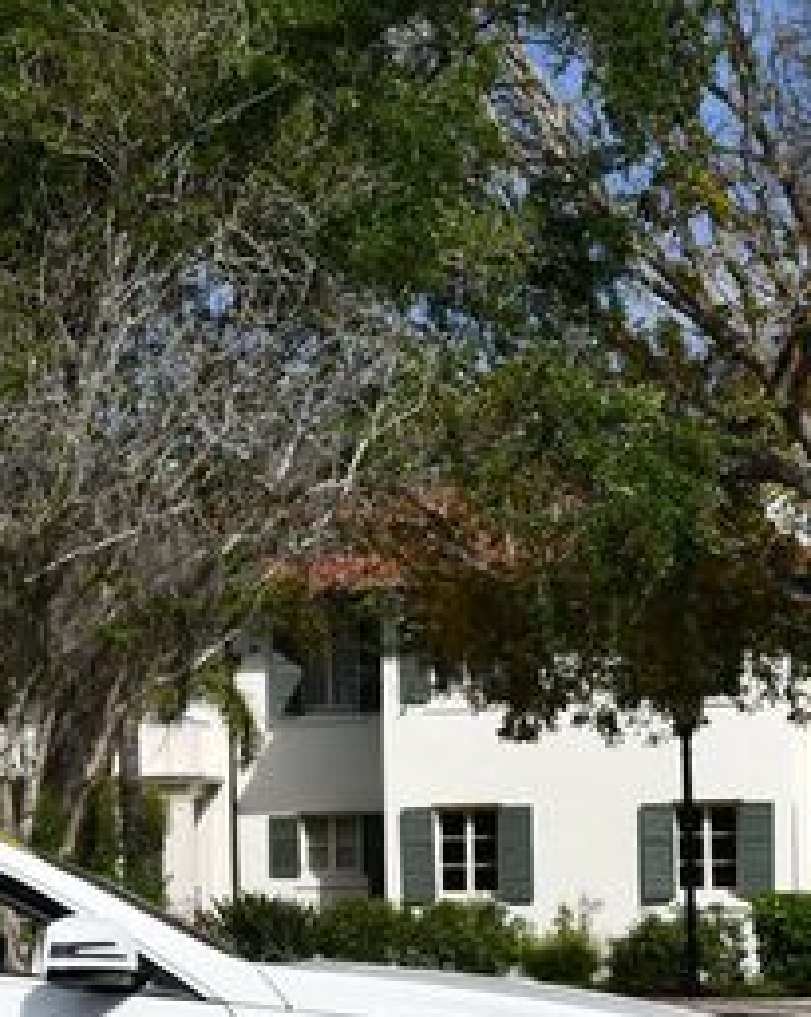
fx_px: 3096
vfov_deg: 18.5
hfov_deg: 14.4
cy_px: 776
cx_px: -170
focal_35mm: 103
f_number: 10
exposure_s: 1/400
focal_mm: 22
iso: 100
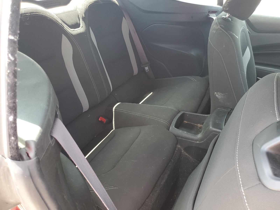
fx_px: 210
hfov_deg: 67.3
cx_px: 140
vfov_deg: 53.1
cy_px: 105
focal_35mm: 26
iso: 63
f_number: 1.5
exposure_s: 1/100
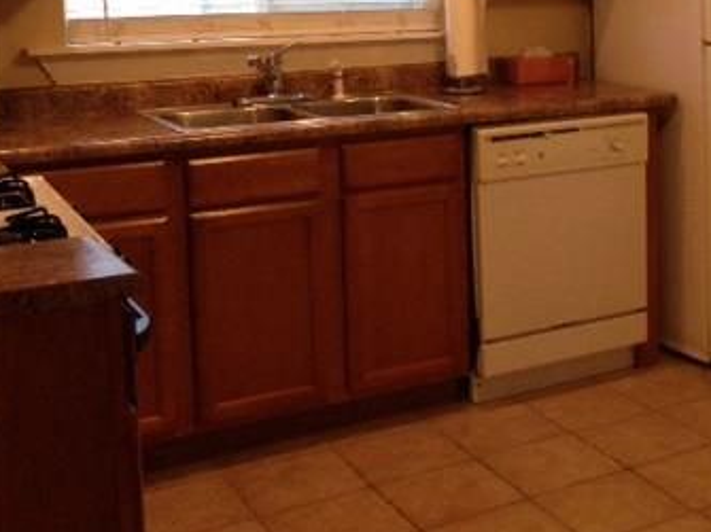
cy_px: 114
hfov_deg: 29.8
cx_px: 596
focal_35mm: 63
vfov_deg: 23.0
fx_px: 1294
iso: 50
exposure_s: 1/20
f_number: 2.4
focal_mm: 4.12
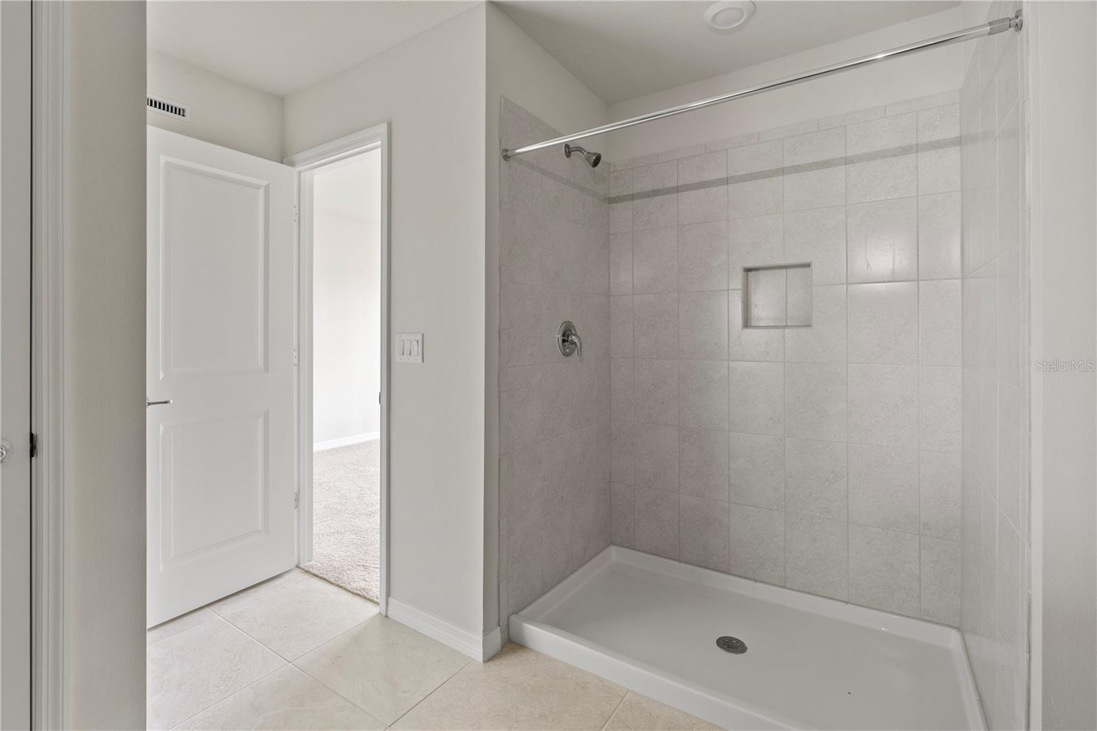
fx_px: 487
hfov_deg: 96.7
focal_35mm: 16
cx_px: 548
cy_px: 366
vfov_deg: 73.7
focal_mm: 16
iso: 100
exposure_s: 3.2
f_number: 9
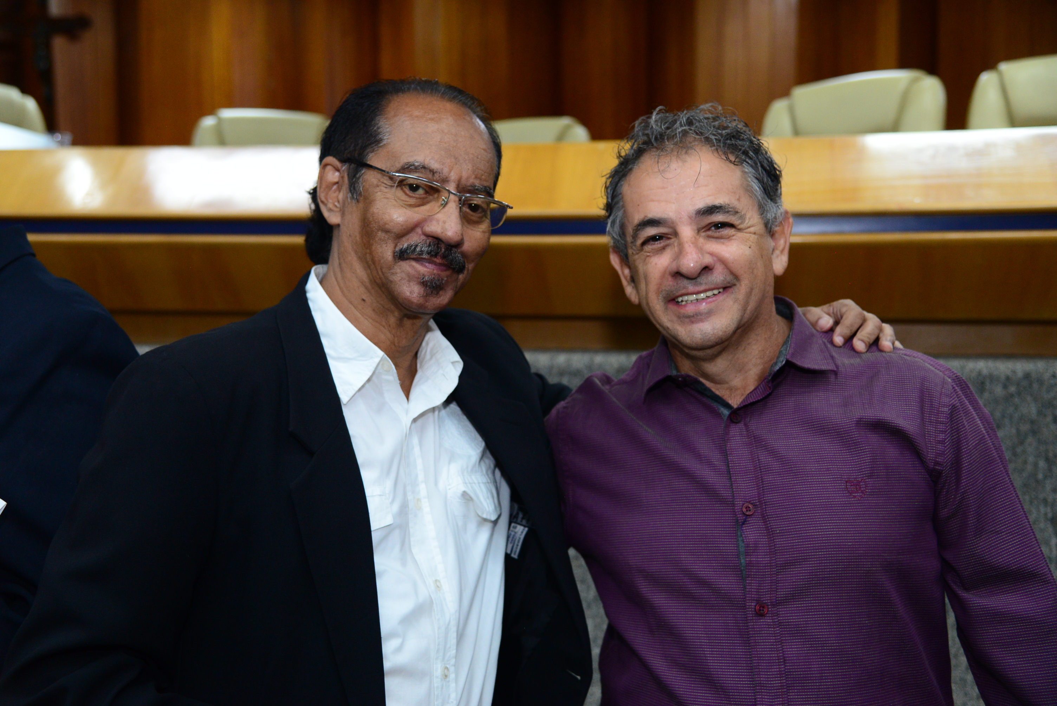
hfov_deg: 44.5
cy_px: 353
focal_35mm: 44
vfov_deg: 30.5
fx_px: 1292
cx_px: 528
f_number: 4.5
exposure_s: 1/125
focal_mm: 44
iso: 2000
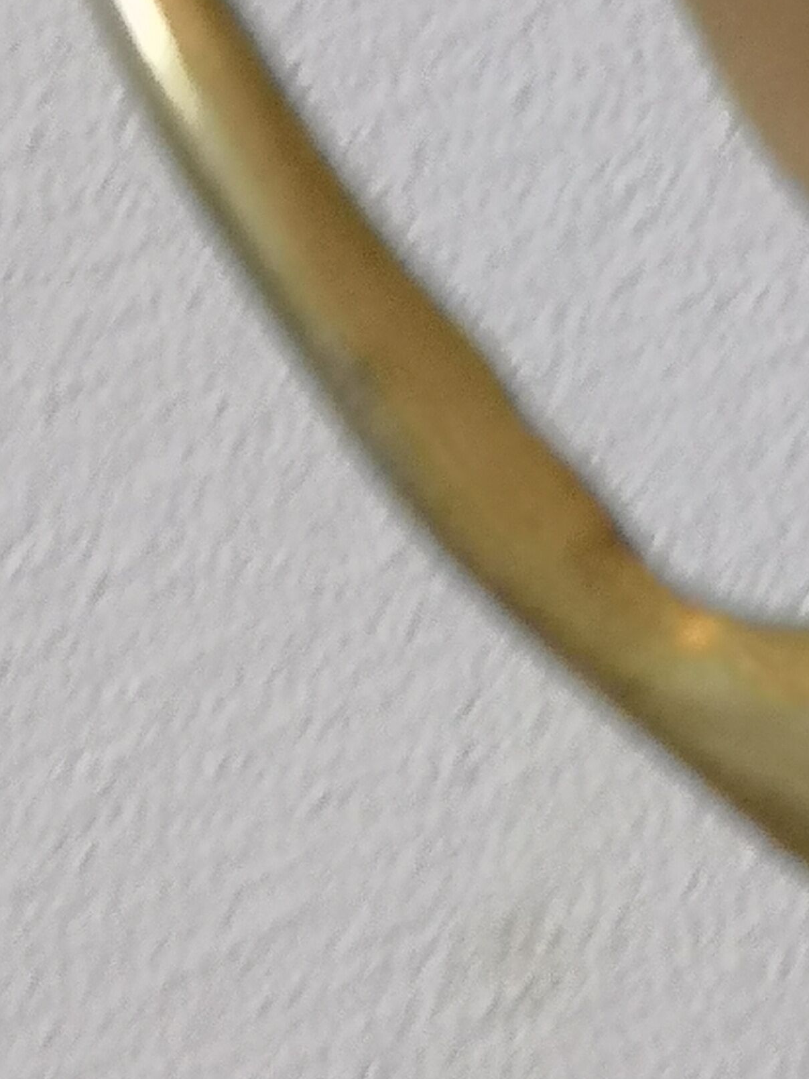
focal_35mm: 229
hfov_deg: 6.5
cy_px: 347
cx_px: 906
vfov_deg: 8.6
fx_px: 7135
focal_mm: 3.95
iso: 125
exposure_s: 1/33.3
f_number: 1.8
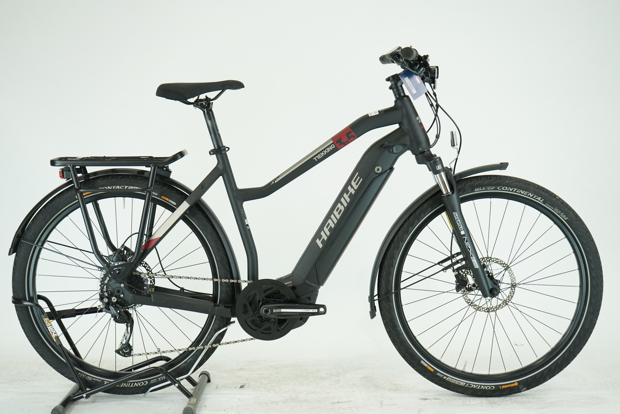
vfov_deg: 23.8
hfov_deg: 35.1
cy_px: 207
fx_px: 982
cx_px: 310
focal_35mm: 57
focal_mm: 57
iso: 1600
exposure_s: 1/200
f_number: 5.6
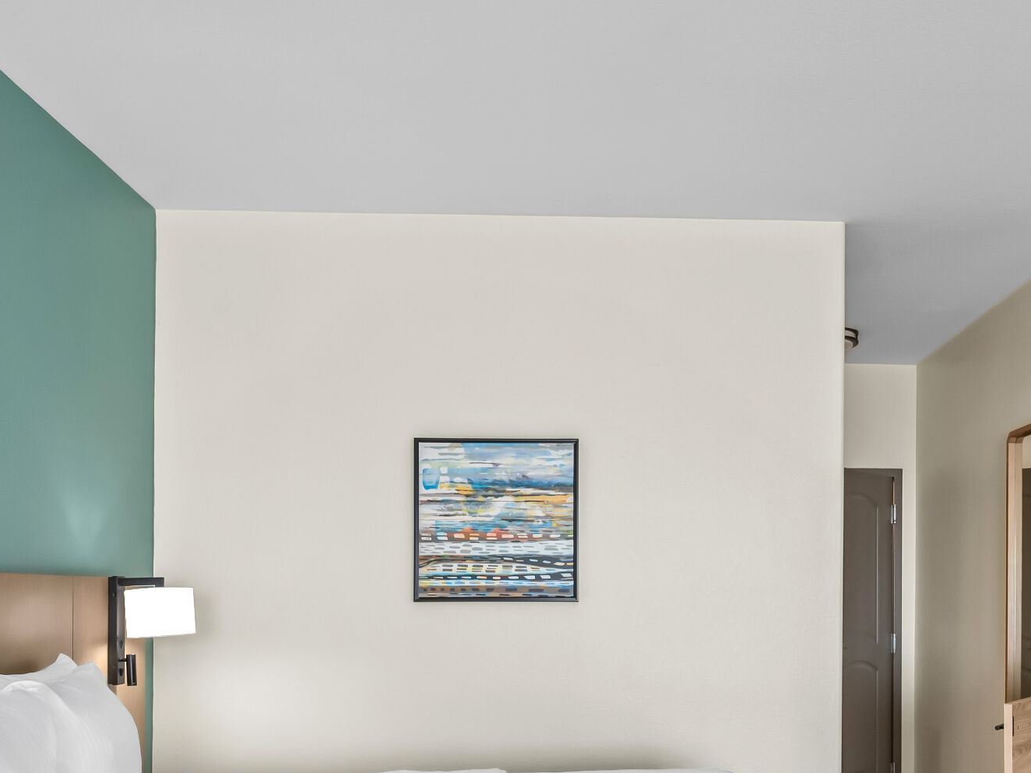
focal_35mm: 37
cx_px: 639
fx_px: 1102
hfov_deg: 49.7
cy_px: 610
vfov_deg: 37.4
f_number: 8
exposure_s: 1/20
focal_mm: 17
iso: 900
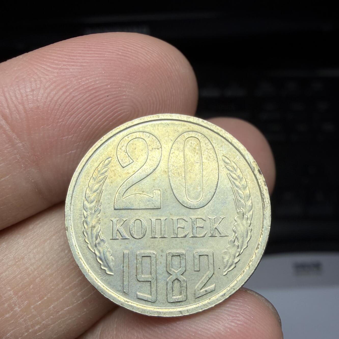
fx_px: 343
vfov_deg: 51.5
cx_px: 168
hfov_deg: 52.5
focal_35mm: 31
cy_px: 227
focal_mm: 2.22
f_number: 2.2
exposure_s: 1/426
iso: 50
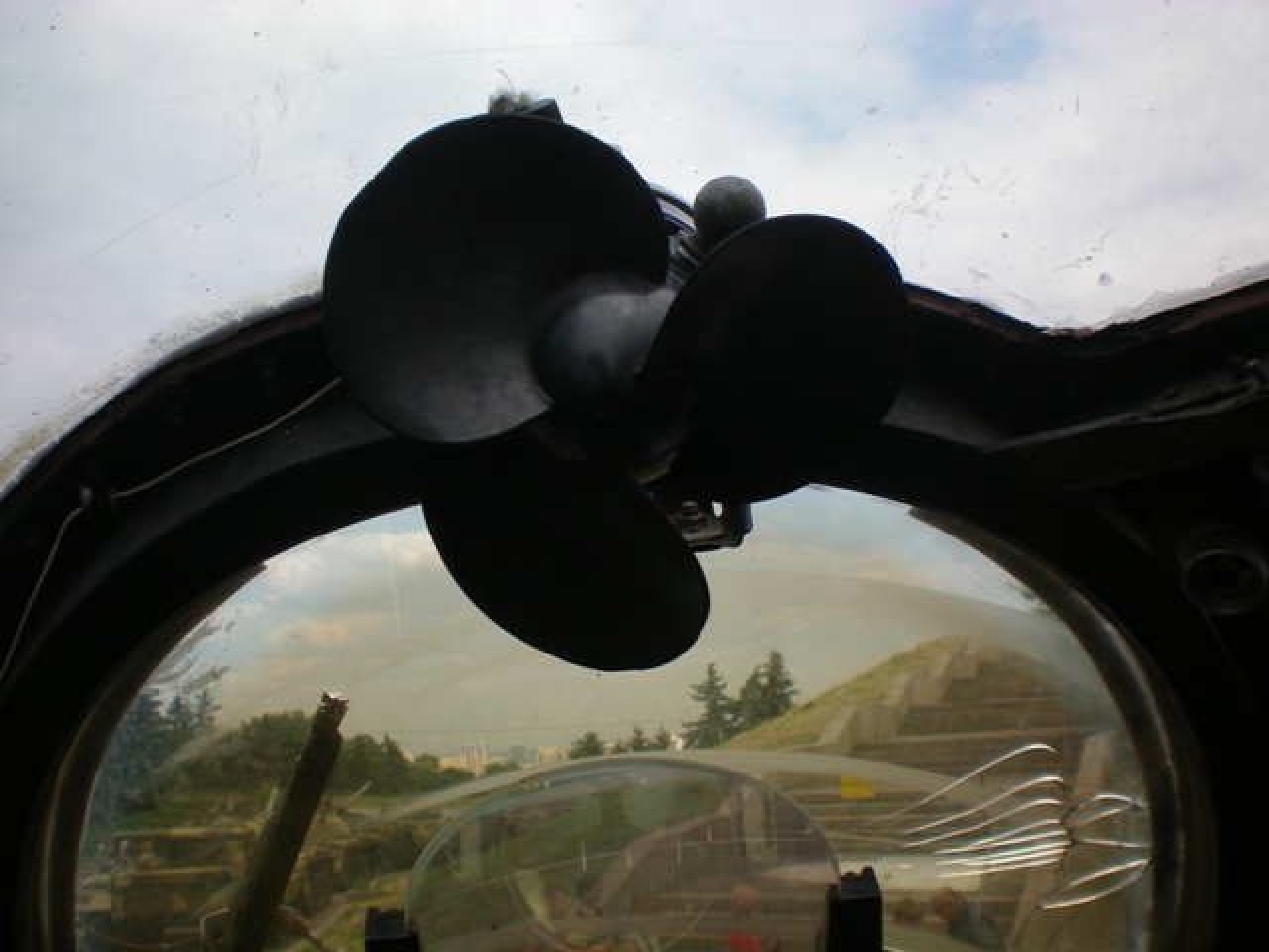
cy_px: 476
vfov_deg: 37.7
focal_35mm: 38
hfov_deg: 49.0
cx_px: 634
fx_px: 1393
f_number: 4.6
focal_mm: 6.3
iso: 64
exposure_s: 1/500
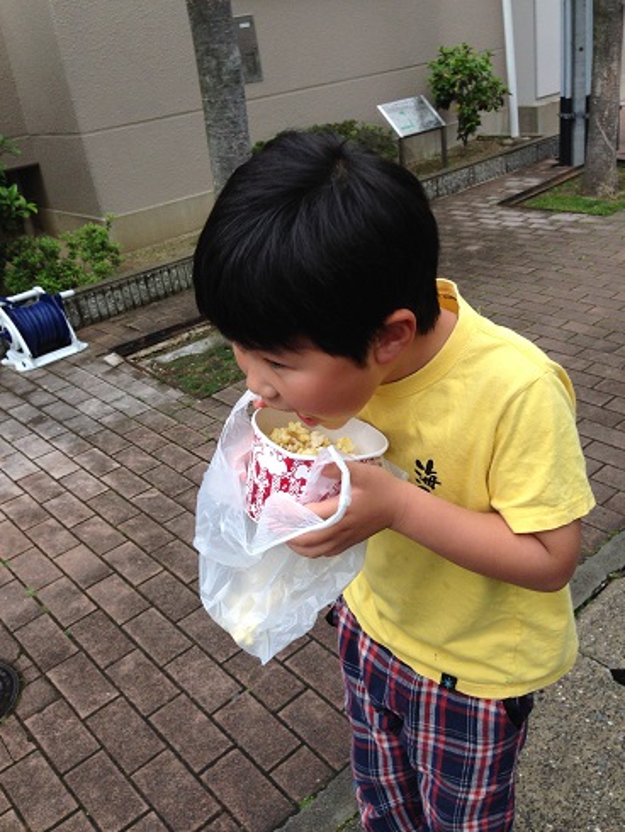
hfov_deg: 43.0
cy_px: 416
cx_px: 312
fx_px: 794
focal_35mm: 33
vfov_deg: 55.3
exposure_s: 1/120
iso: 100
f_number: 2.4
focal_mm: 4.12
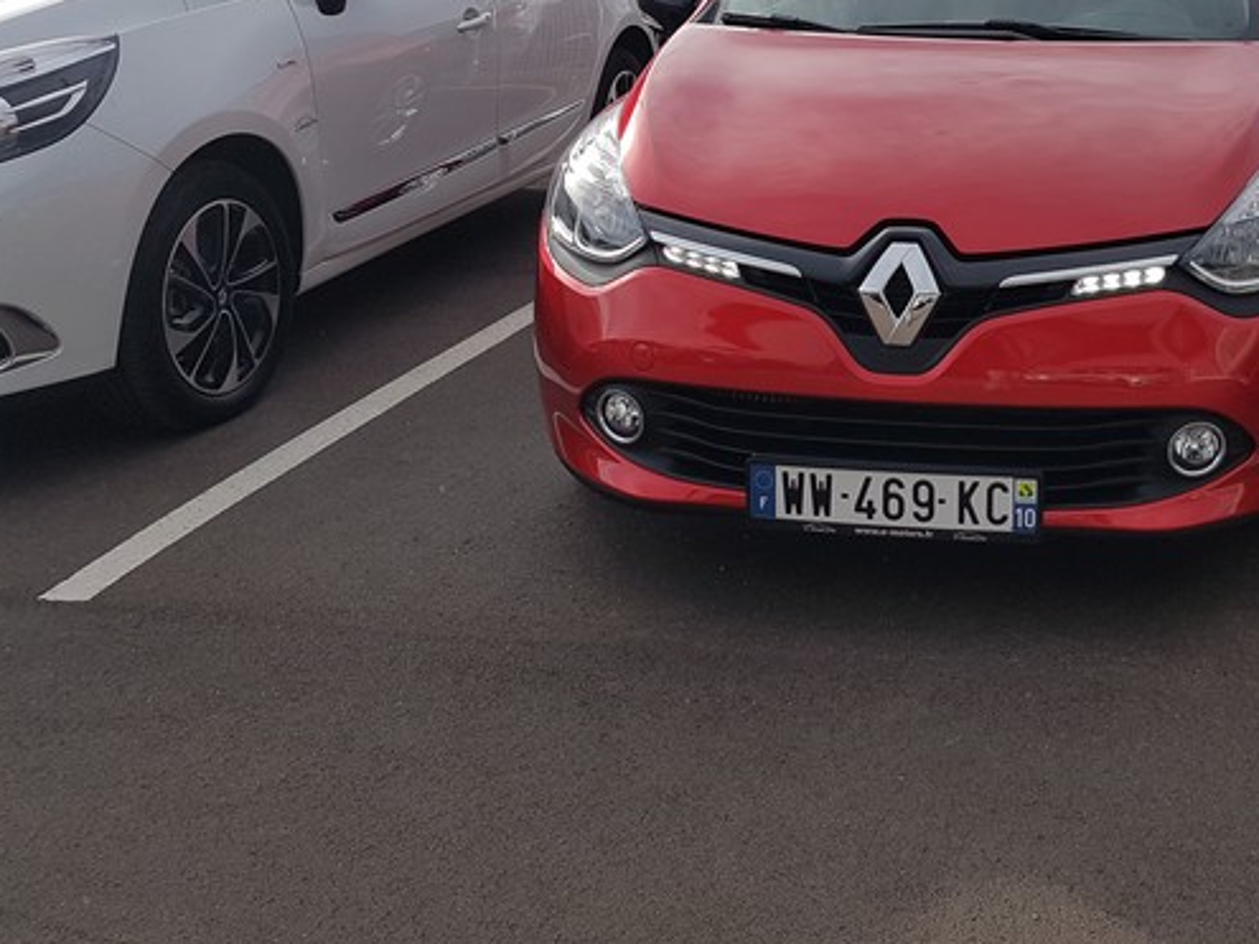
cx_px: 959
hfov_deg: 43.2
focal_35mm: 42
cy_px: 270
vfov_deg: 33.8
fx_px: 1527
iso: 40
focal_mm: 4.2
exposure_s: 1/1696
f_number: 1.7
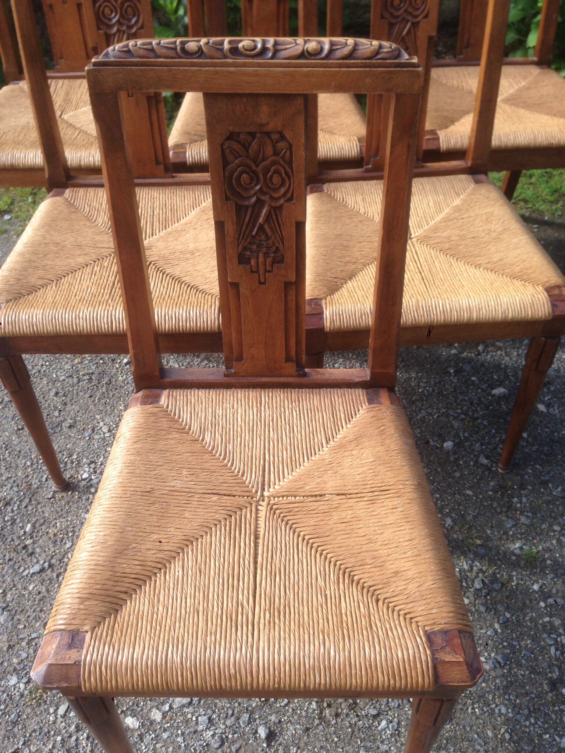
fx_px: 718
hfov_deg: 42.9
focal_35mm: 33
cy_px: 376
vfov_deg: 55.4
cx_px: 282
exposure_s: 1/404
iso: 50
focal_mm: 4.12
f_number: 2.4
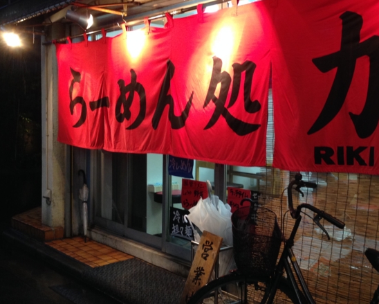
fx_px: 527
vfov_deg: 32.1
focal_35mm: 47
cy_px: 141
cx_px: 246
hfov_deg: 39.2
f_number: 2.4
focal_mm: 4.12
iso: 125
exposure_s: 1/20
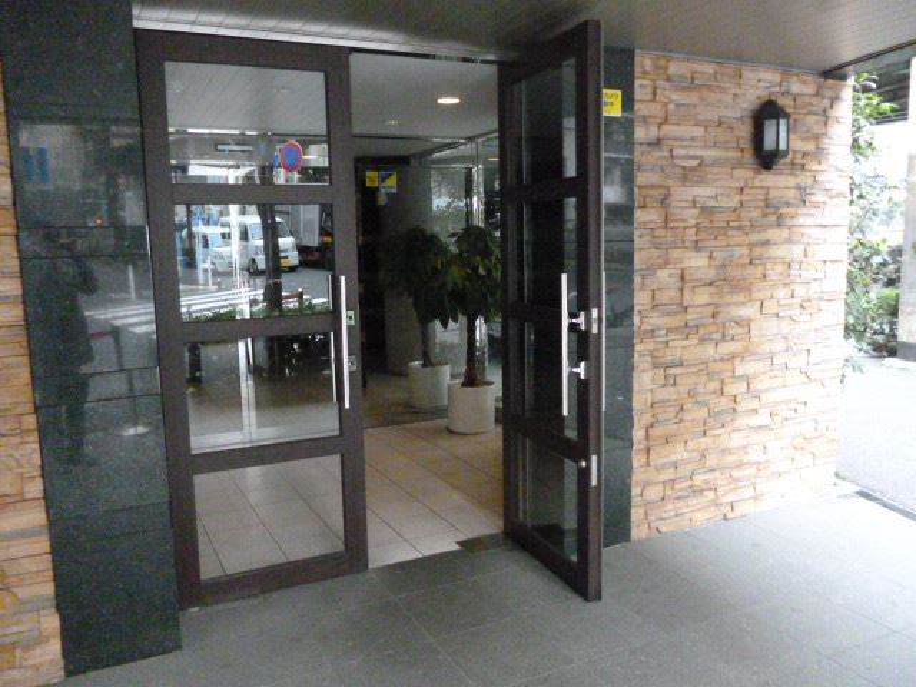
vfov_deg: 49.7
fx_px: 741
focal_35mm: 28
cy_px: 344
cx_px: 458
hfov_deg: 63.4
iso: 1600
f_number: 3.1
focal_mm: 5
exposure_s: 1/60
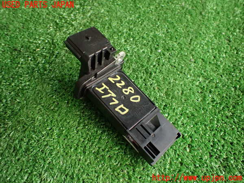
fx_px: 211
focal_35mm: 30
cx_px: 122
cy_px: 92
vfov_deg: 46.8
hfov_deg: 60.0
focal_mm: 5.4
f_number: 2.3
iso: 800
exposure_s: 1/80
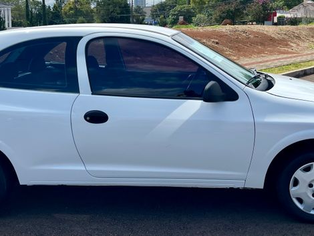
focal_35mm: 26
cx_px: 157
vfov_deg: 53.2
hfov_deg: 67.2
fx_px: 236
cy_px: 118
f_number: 1.6
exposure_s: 1/5556
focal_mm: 5.1
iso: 50
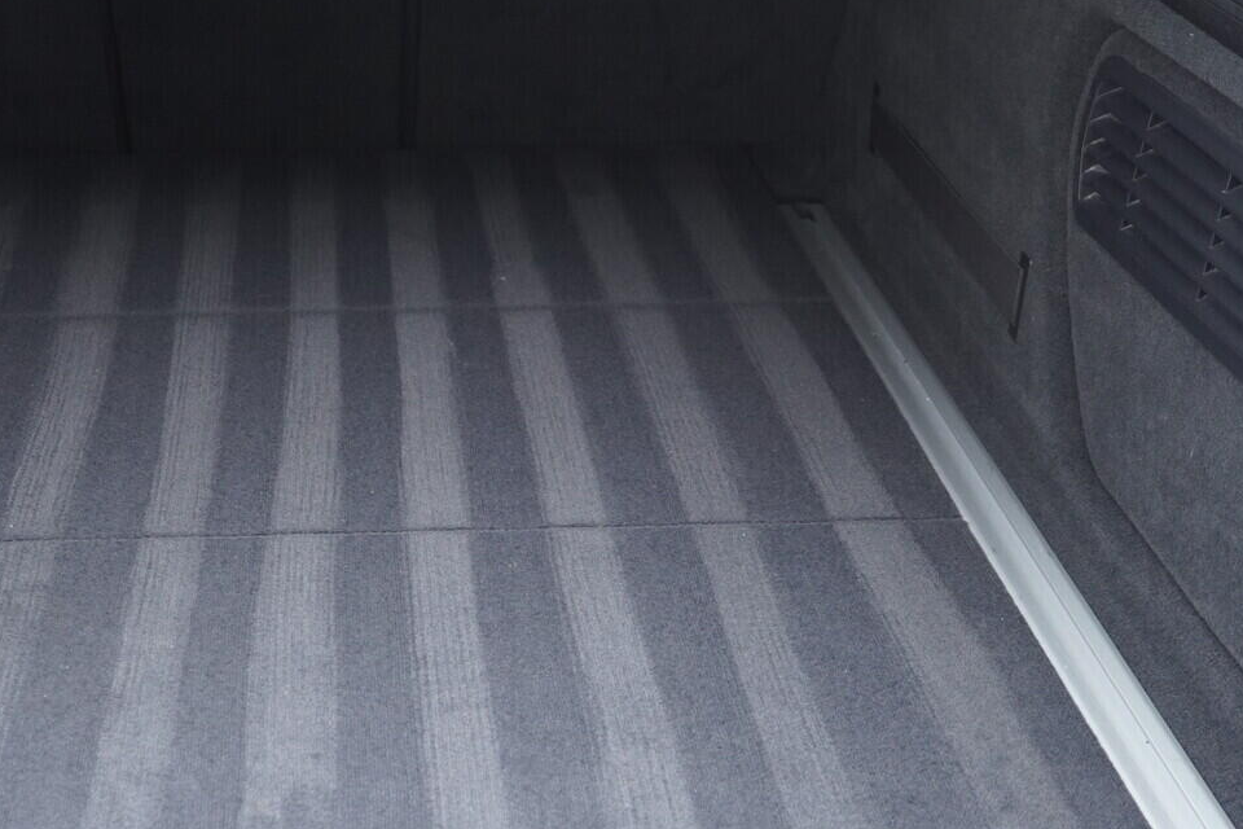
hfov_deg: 36.3
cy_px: 386
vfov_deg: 25.1
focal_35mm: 54
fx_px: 1864
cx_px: 365
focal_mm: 24
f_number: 2.8
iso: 800
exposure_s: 1/40
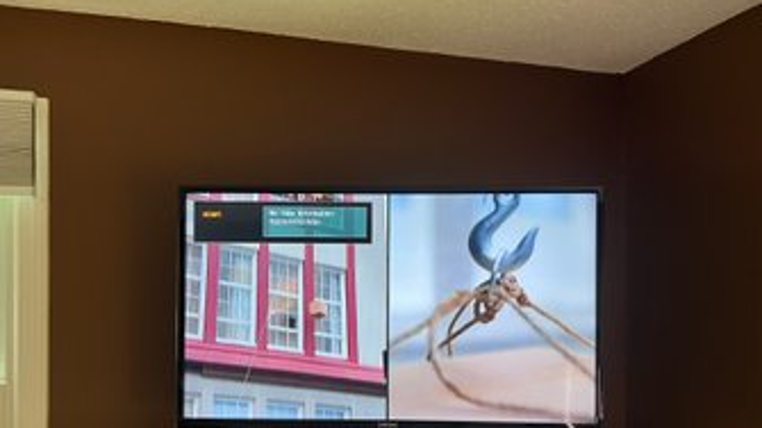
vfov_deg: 39.7
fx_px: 586
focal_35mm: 29
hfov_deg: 66.1
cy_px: 283
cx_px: 388
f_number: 1.5
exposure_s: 1/60
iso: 100
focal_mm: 5.7
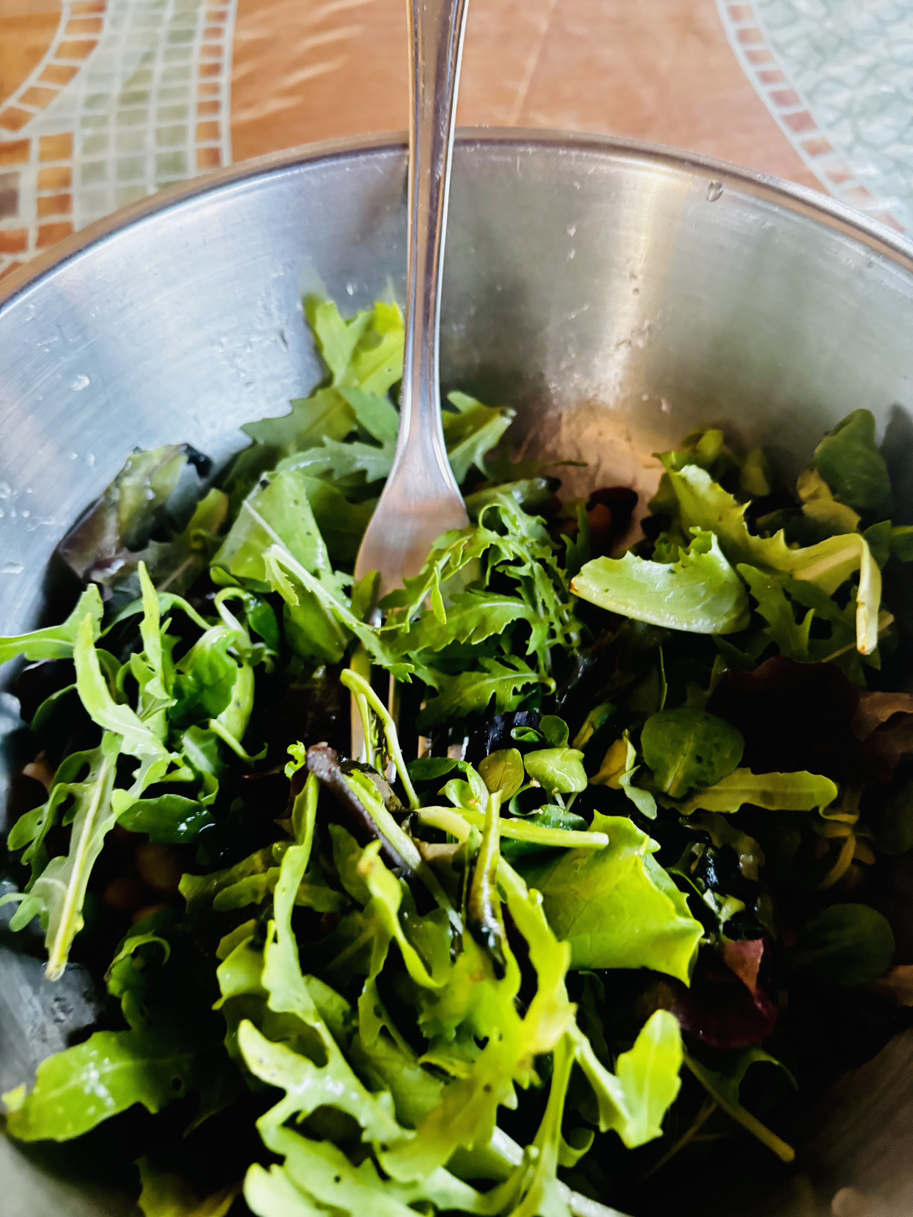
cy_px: 608
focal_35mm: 26
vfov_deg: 67.3
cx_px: 456
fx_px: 914
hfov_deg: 53.1
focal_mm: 5.96
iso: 640
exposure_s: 1/40
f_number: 1.6
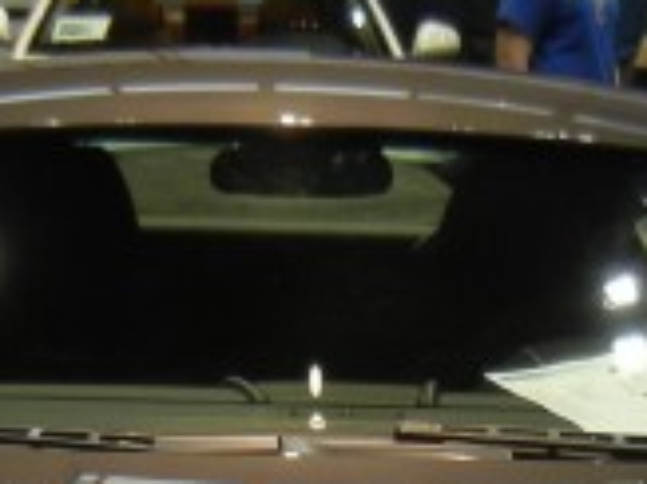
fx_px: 2746
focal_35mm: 147
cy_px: 782
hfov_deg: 13.4
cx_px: 369
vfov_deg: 9.7
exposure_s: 1/50.7
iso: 160
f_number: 3.5
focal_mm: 5.4
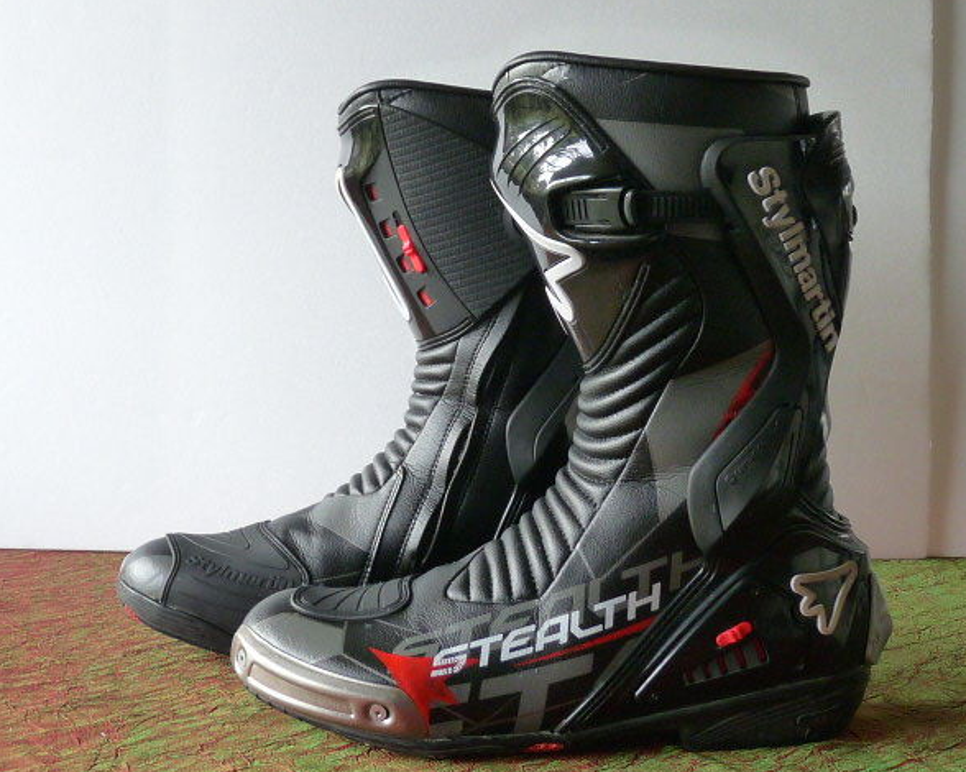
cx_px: 493
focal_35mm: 51
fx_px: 1458
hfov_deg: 36.7
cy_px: 388
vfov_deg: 29.7
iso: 250
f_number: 2.8
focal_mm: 4.8
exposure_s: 1/30
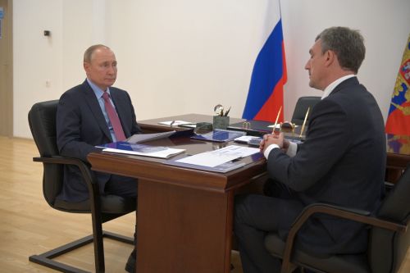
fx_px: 512
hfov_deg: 43.6
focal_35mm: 45
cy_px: 136
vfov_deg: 29.8
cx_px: 205
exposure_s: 1/400
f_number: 3.2
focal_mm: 45
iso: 1250
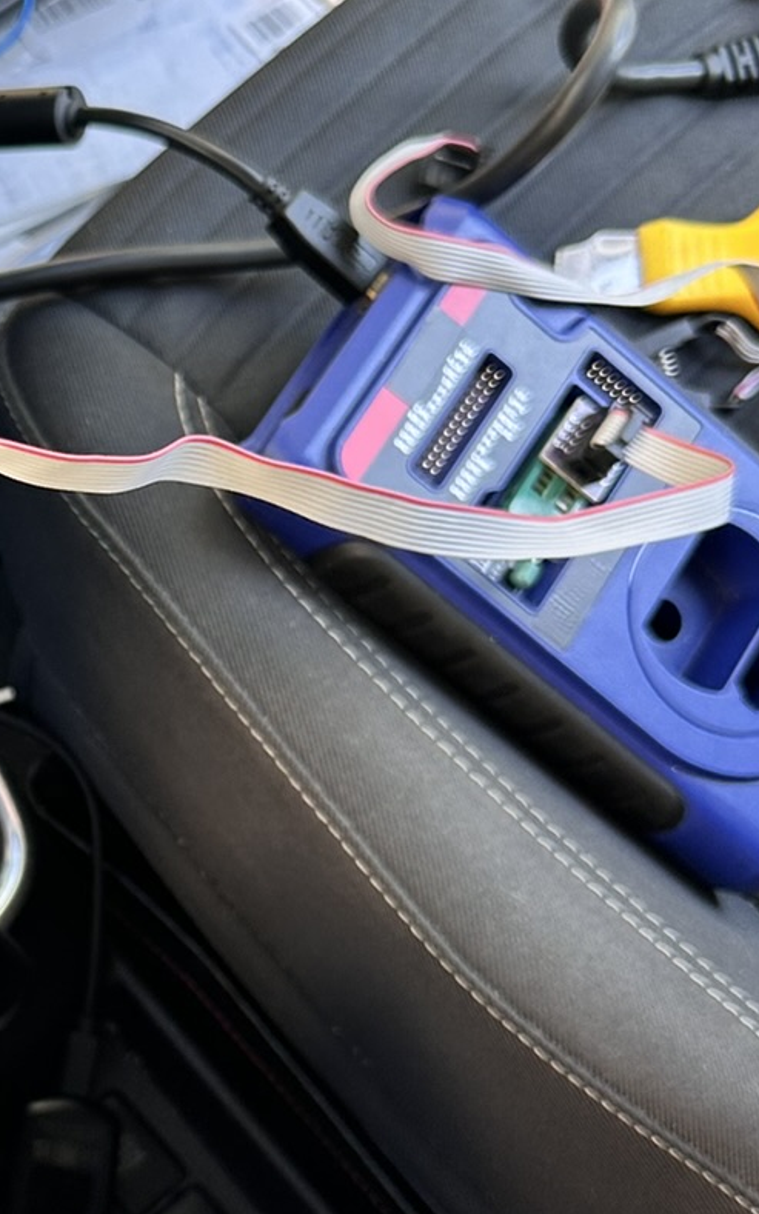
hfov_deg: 18.6
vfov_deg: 30.9
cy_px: 760
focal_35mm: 66
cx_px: -172
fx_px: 2185
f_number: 1.78
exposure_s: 1/121
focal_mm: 6.86
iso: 100
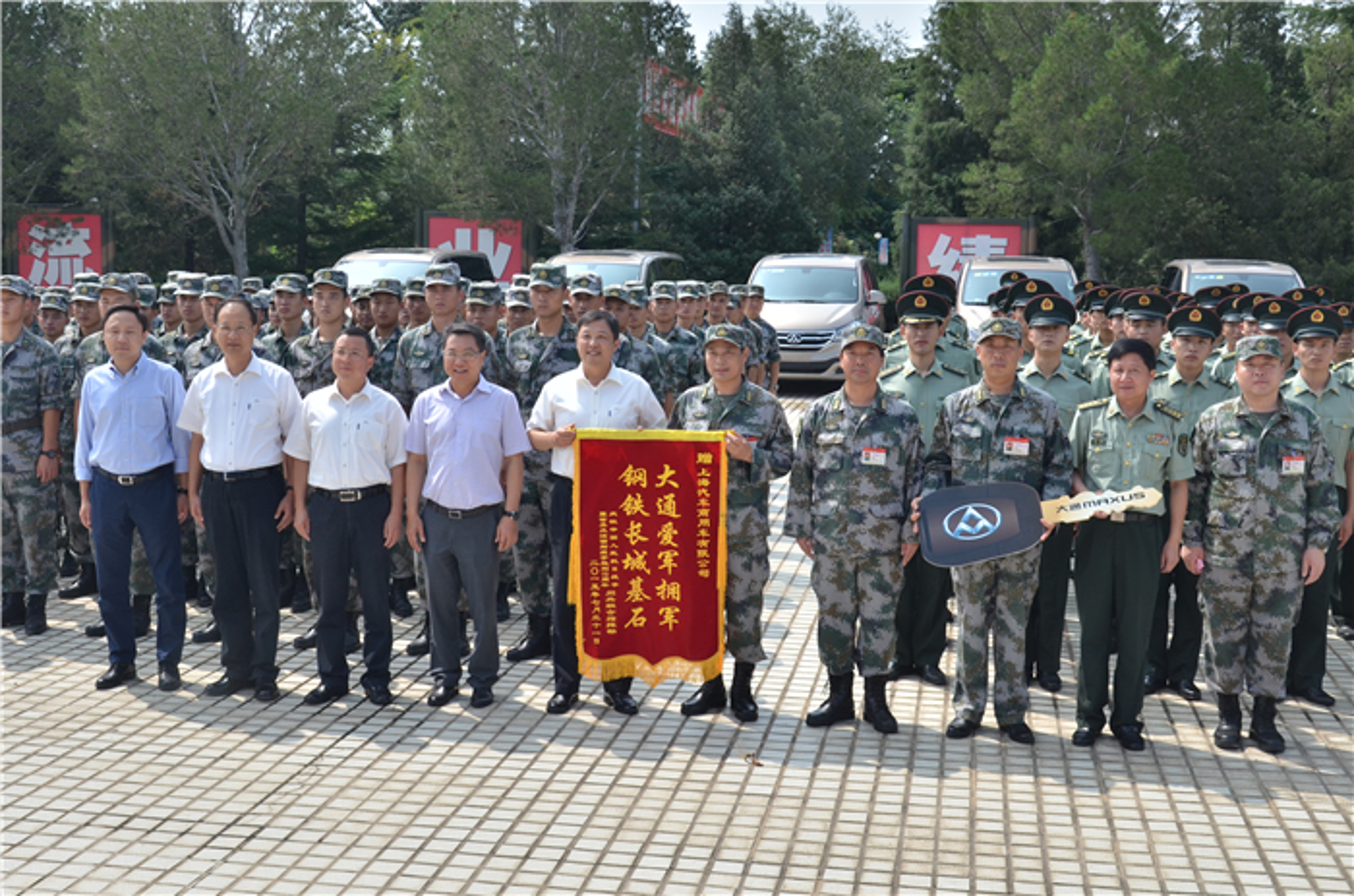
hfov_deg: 43.7
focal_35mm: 45
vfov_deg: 29.7
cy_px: 448
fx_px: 1688
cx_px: 677
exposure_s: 1/500
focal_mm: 30
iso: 200
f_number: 11
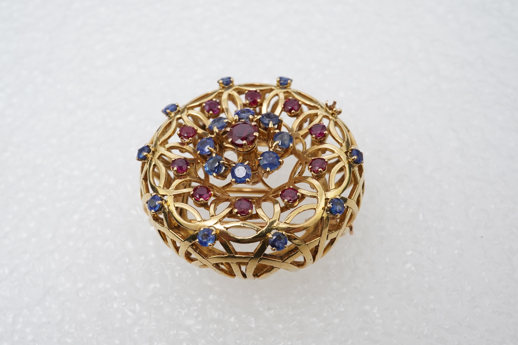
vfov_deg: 29.9
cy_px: 172
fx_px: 647
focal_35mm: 45
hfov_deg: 43.6
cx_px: 259
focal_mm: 30
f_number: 22
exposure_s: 1/100
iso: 640
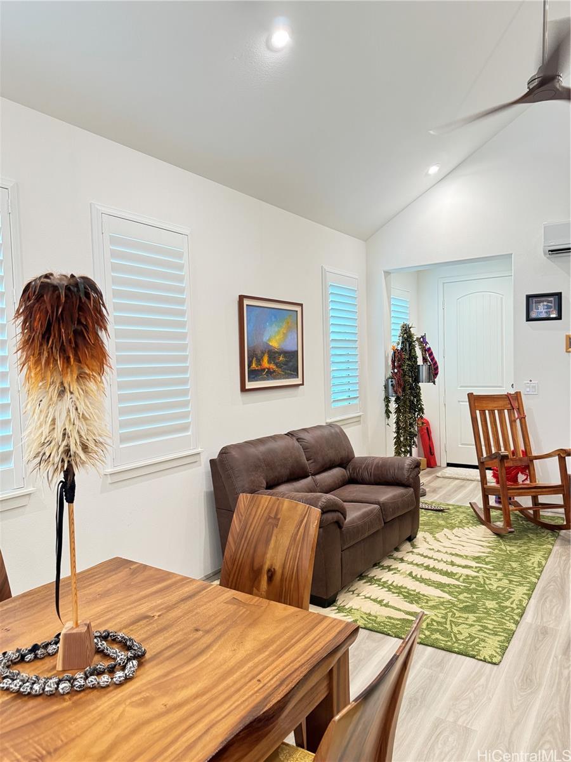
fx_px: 528
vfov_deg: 71.6
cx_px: 286
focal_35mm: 24
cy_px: 381
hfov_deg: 56.8
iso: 500
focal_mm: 6.76
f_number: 1.78
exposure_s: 1/60
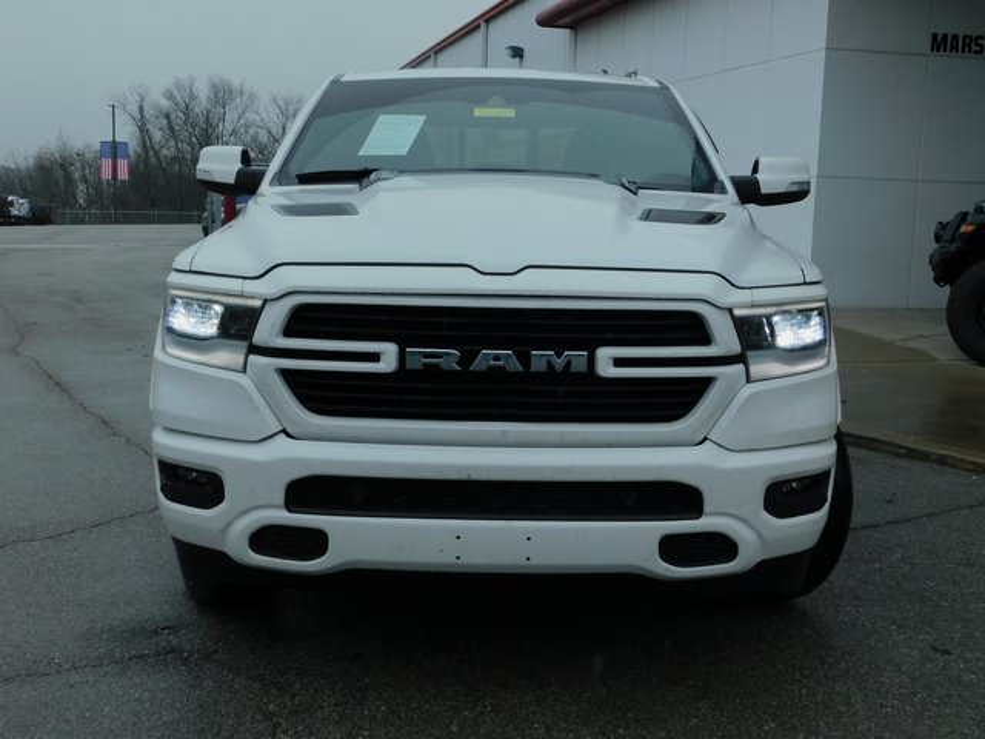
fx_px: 1138
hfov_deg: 46.8
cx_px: 492
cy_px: 370
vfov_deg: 36.0
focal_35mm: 40
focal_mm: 7.1
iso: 125
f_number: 3.6
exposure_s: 1/640
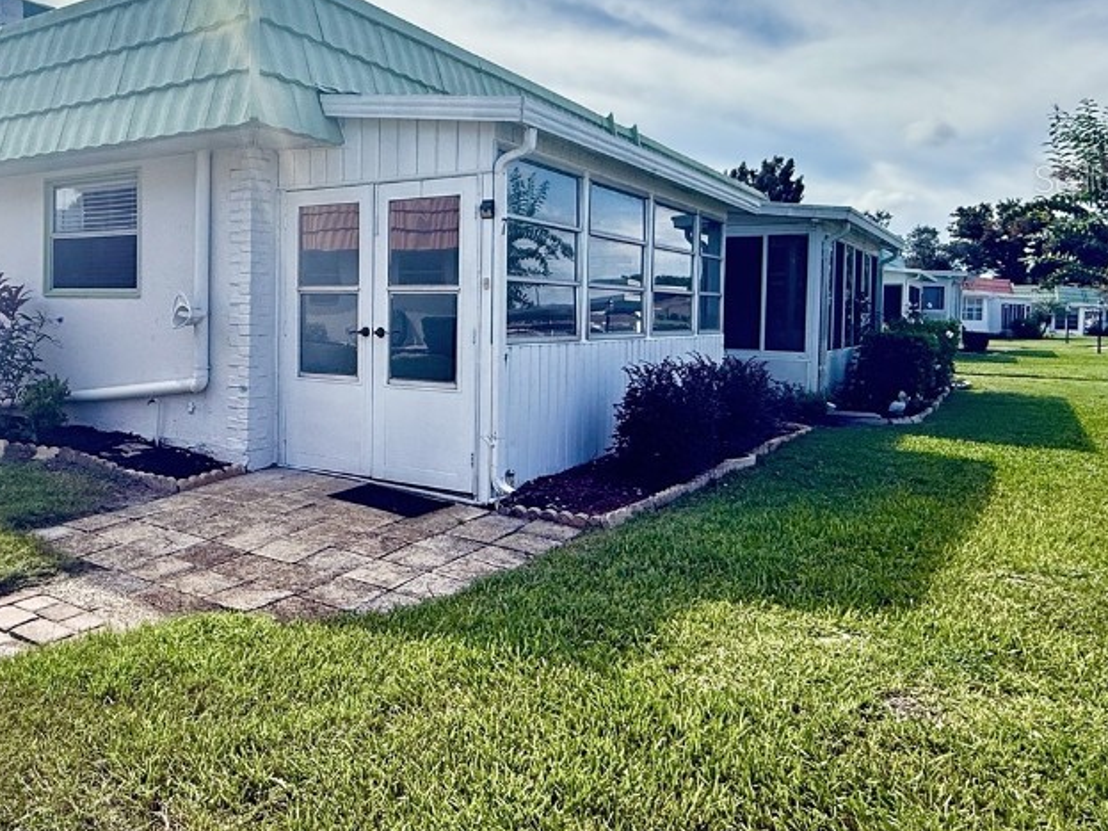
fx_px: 736
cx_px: 292
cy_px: 178
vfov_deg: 55.1
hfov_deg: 69.6
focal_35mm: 23
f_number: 2.2
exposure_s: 1/1901
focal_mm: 2.22
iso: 64
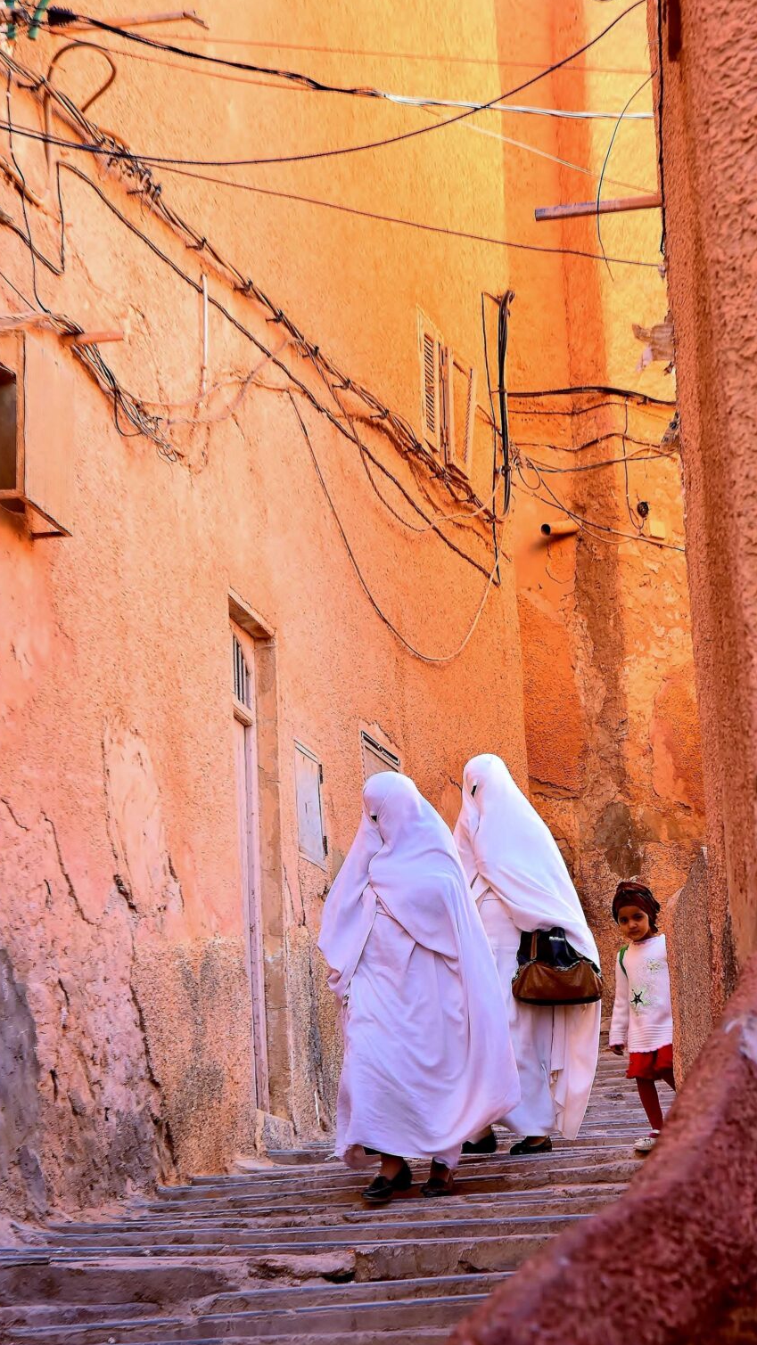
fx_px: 4567
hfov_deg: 9.5
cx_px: 444
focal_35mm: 128
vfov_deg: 16.8
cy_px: 679
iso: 500
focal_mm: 80
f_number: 9
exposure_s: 1/125
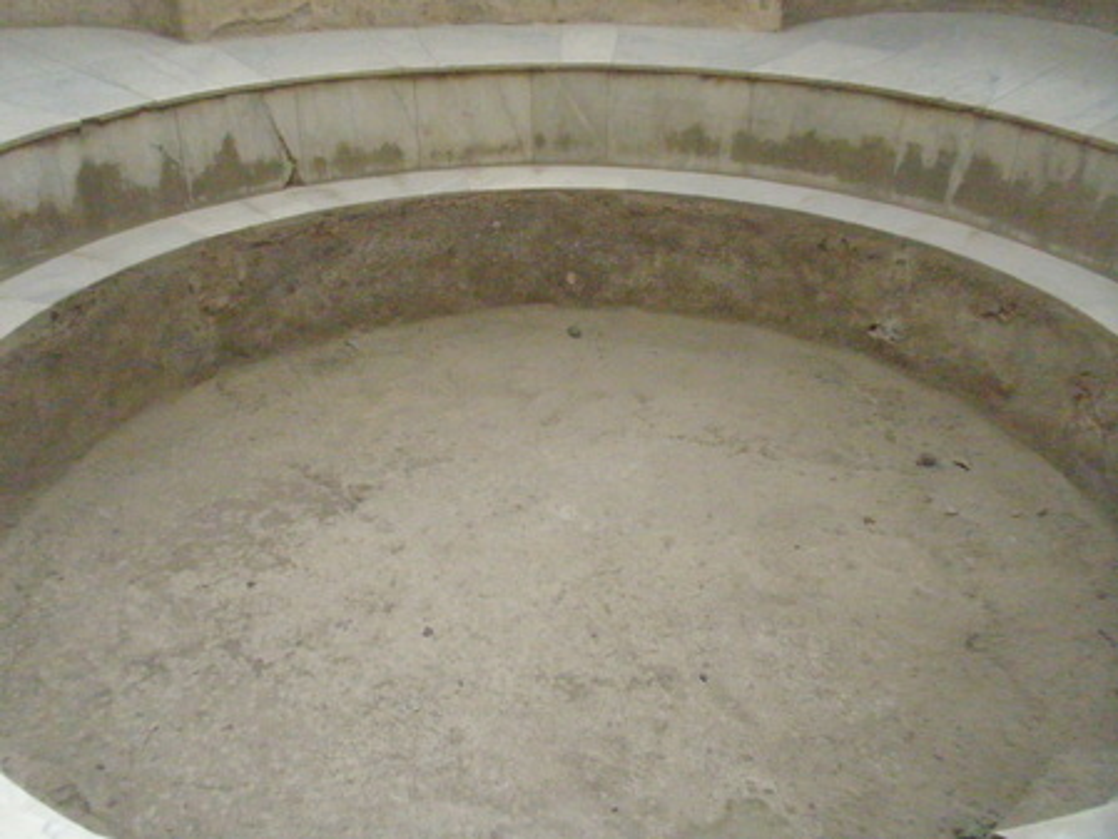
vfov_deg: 38.7
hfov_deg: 50.1
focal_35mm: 37
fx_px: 1195
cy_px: 420
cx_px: 559
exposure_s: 1/100
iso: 800
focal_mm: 6.6
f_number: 3.5
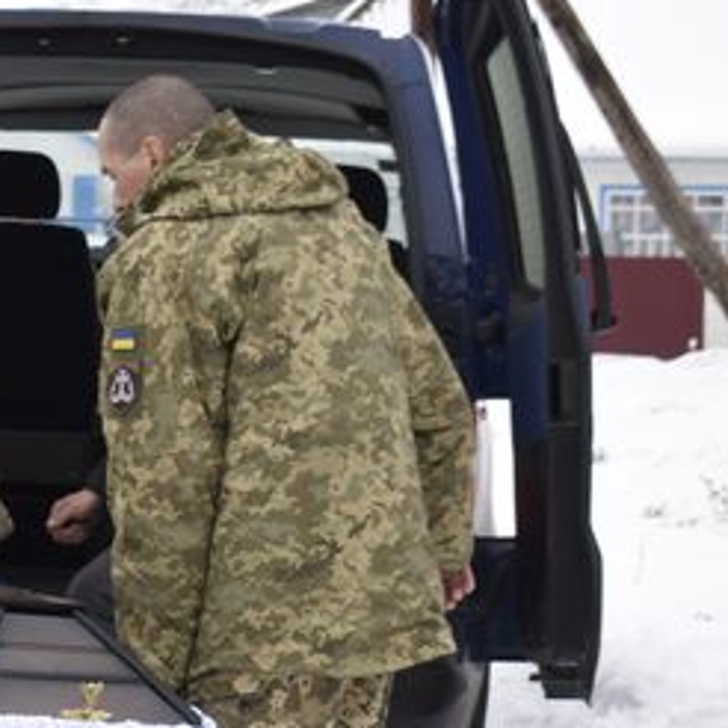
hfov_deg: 11.3
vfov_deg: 11.8
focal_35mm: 148
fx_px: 3521
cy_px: 546
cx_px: -346
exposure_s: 1/200
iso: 400
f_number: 7.1
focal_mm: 38
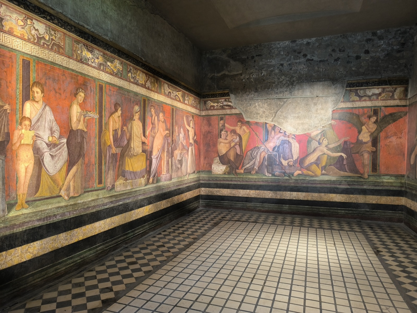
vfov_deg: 58.9
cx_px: 208
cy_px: 156
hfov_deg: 73.9
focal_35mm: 23
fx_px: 277
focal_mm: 6.14
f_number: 1.65
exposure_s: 1/25
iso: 1600
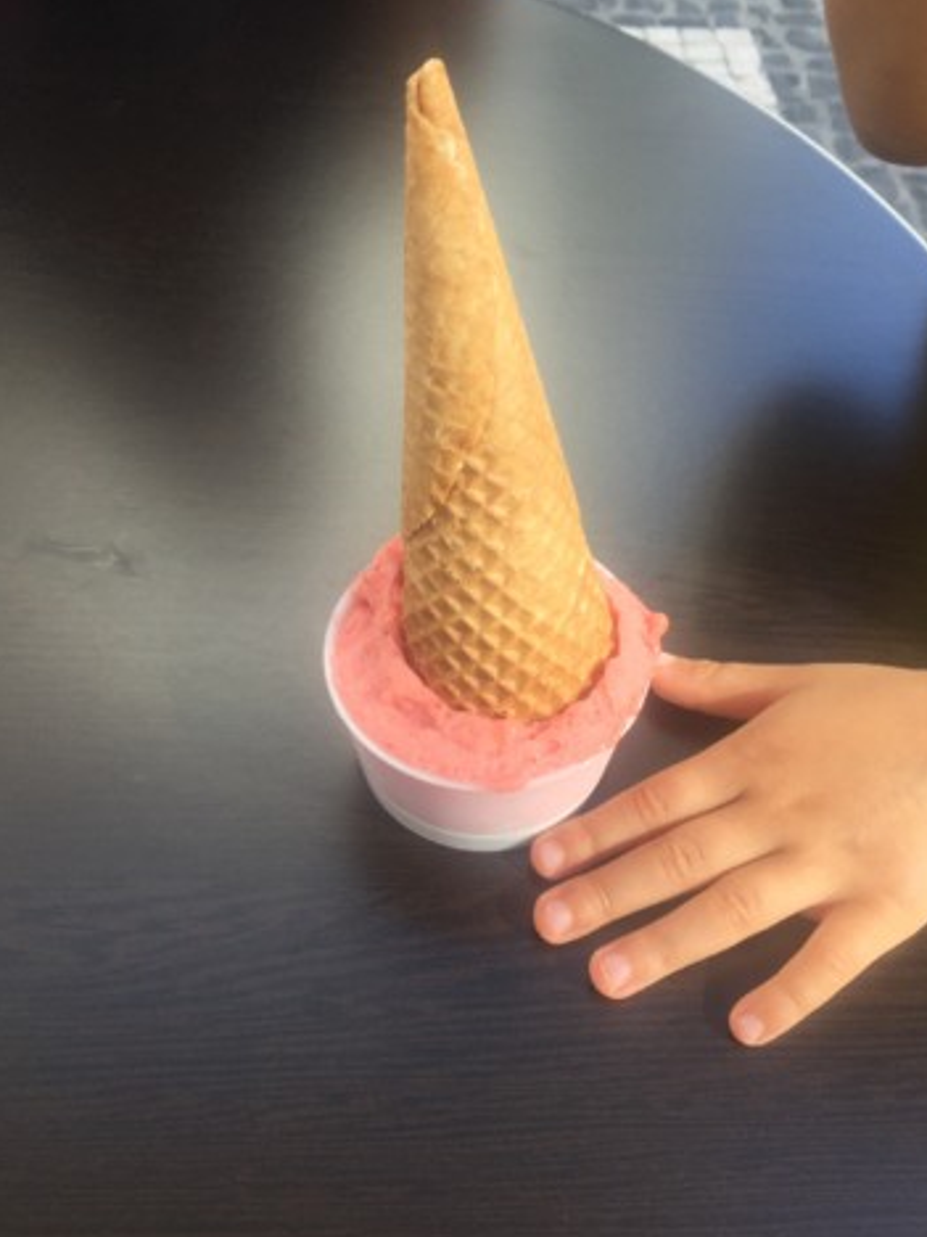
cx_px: 482
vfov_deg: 58.3
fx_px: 1107
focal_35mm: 31
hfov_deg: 45.4
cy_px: 597
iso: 32
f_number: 2.2
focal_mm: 4.15
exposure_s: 1/211
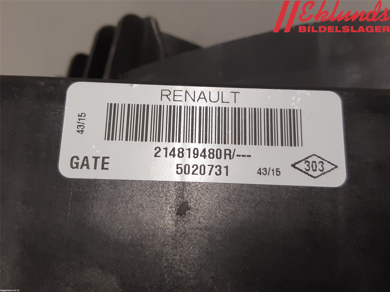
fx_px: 293
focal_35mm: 26
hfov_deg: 67.3
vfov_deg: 53.1
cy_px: 146
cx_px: 195
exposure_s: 1/50
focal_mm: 3.93
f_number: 1.7
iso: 100
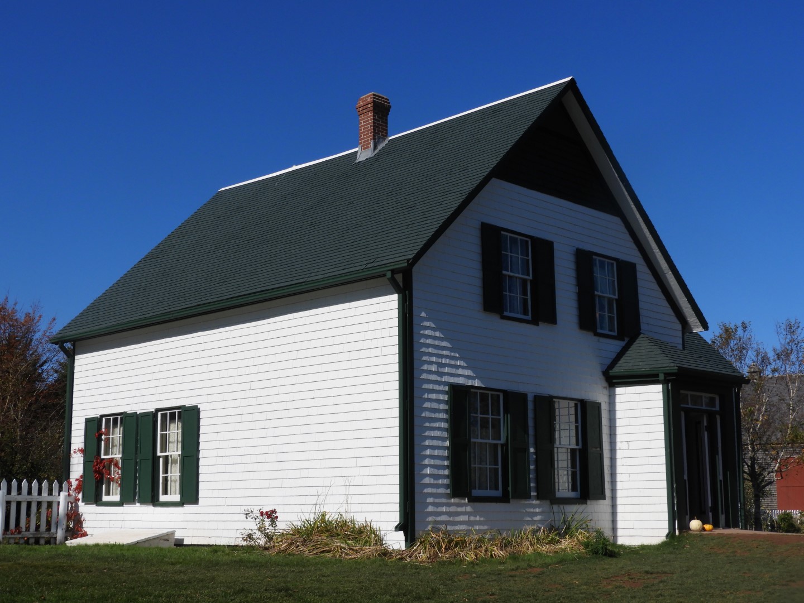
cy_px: 302
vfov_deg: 29.1
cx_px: 402
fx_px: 1161
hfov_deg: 38.2
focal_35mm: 50
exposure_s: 1/1600
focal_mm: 9
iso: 100
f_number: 5
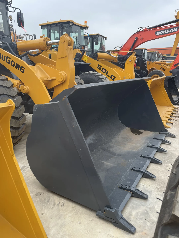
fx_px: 179
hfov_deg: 53.1
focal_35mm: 26
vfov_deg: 67.3
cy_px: 119
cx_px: 90
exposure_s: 1/121
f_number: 1.6
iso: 50
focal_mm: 4.2
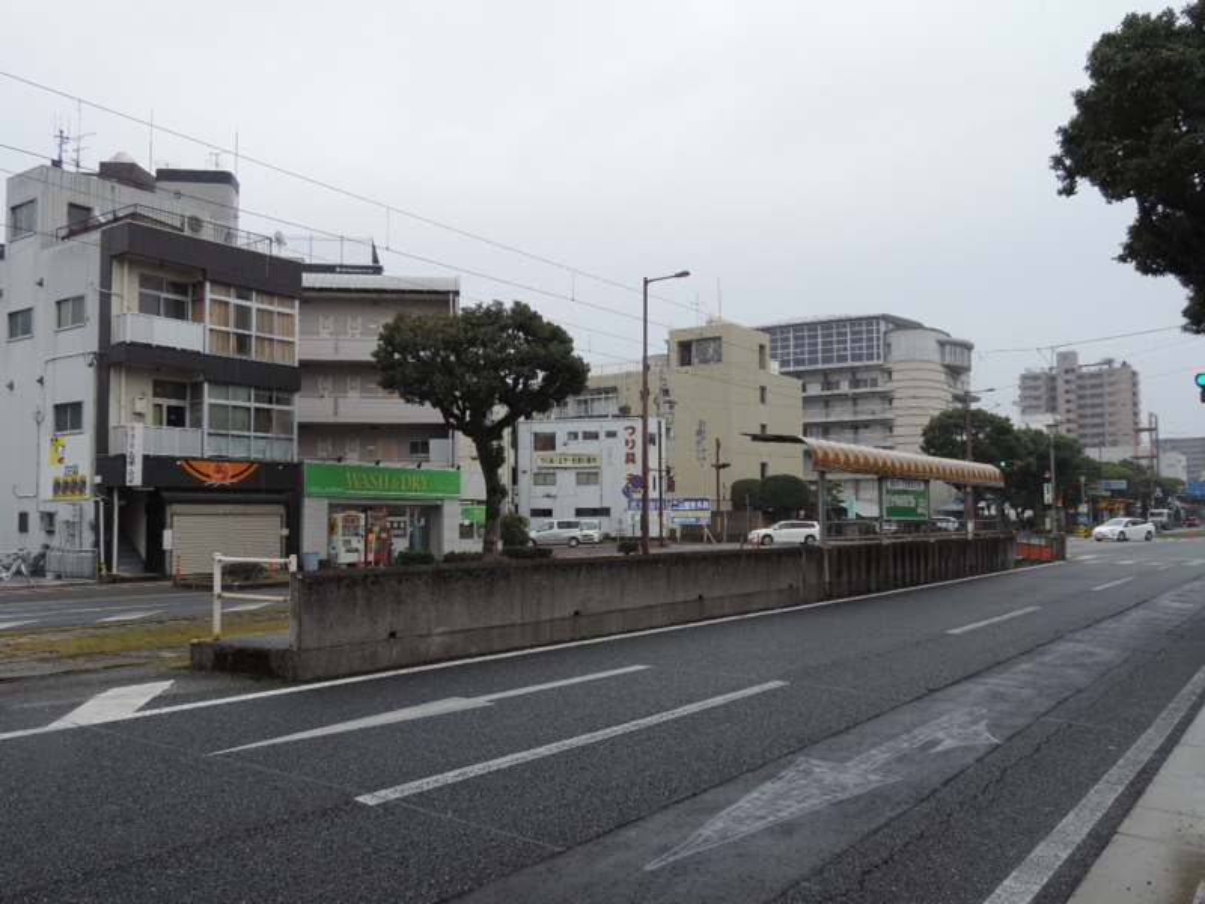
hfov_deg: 60.0
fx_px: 1044
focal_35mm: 30
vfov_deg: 46.8
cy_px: 452
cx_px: 602
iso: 80
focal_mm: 5.3
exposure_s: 1/250
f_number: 3.1
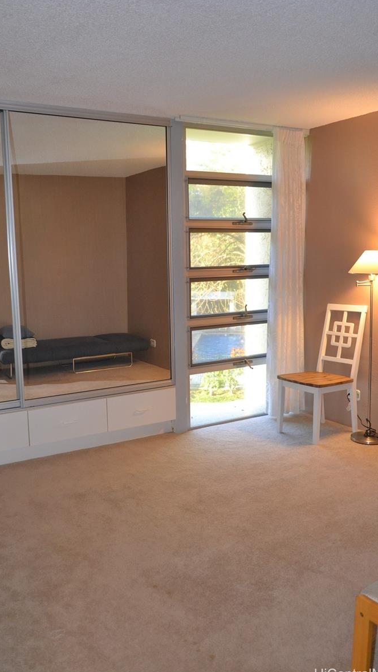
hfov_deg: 36.7
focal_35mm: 32
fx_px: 570
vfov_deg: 61.0
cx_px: 171
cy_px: 337
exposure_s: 1/60
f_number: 3.8
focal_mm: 20
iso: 640
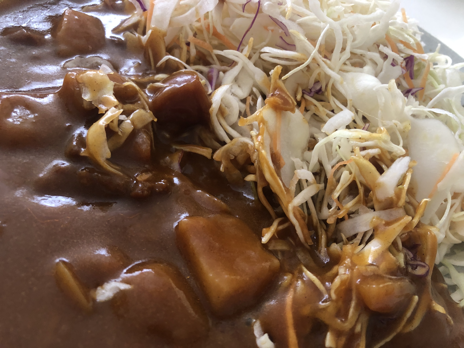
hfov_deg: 63.4
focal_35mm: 28
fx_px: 375
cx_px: 232
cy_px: 174
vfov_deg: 49.7
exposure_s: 1/13
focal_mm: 3.99
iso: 100
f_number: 1.8
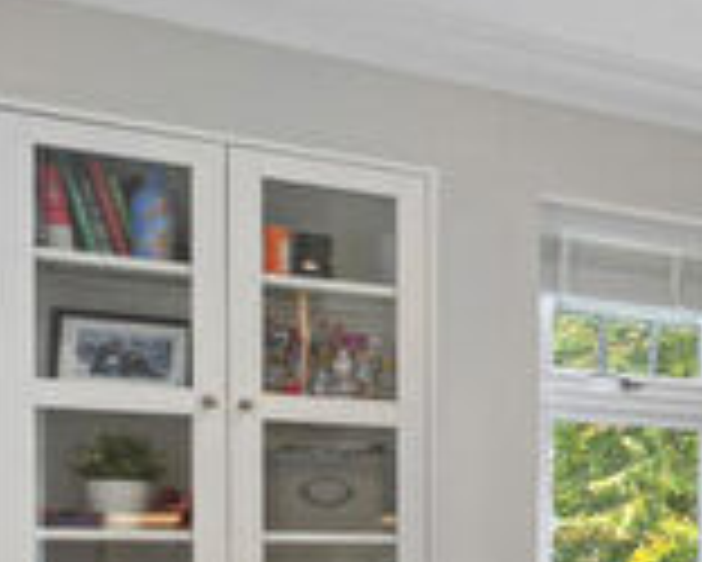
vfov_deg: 24.6
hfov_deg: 21.7
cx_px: 1238
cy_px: 562
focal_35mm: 59
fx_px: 1227
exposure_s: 1/1.25
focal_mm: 14
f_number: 16
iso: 200
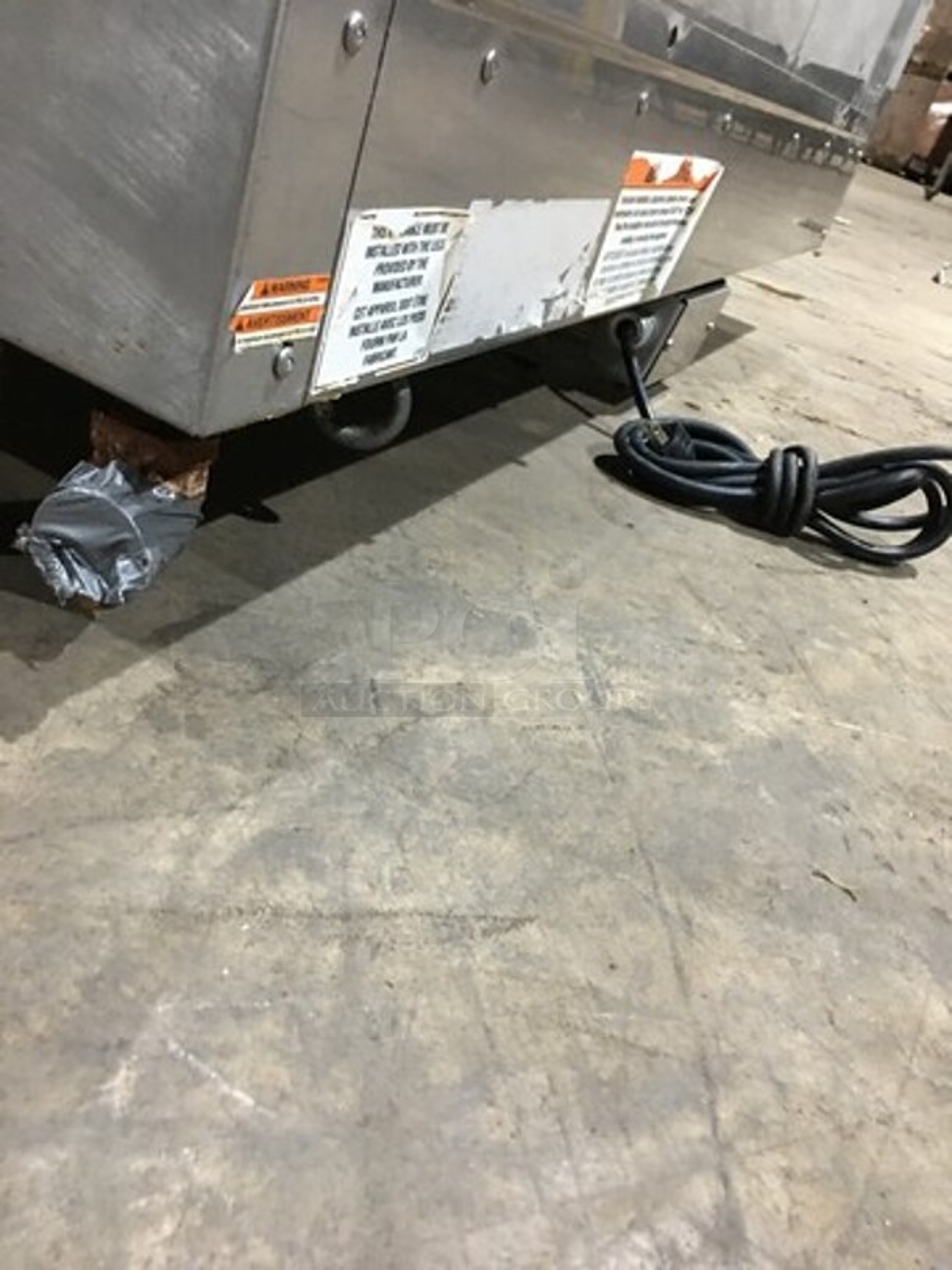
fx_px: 1063
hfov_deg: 48.2
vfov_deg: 61.7
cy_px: 635
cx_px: 476
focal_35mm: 29
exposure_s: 1/4
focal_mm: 4.15
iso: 80
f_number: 2.2
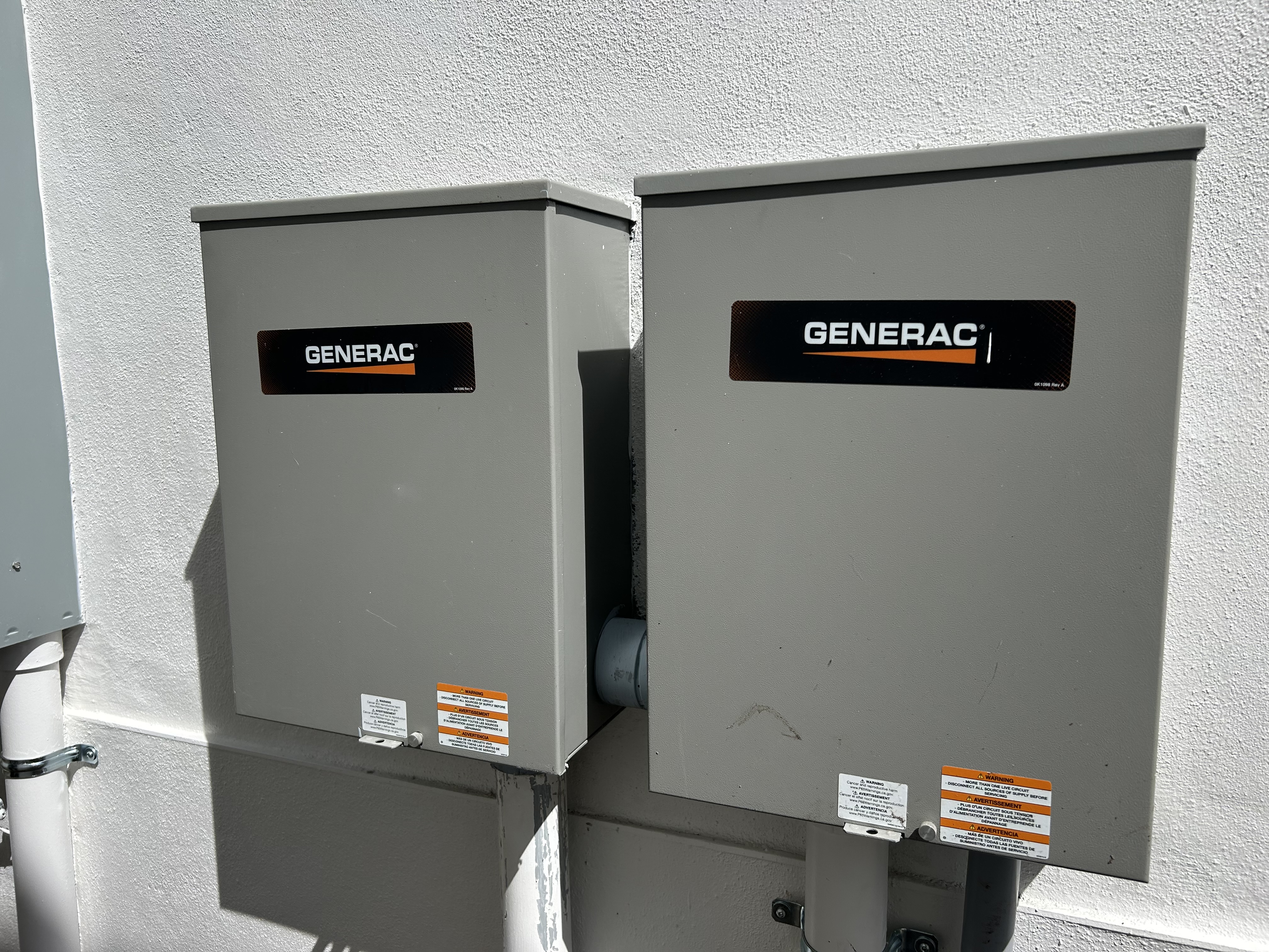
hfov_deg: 67.3
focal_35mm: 26
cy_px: 476
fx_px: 953
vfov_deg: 53.1
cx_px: 634
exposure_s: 1/5882
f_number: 1.5
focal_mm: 5.7
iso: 50
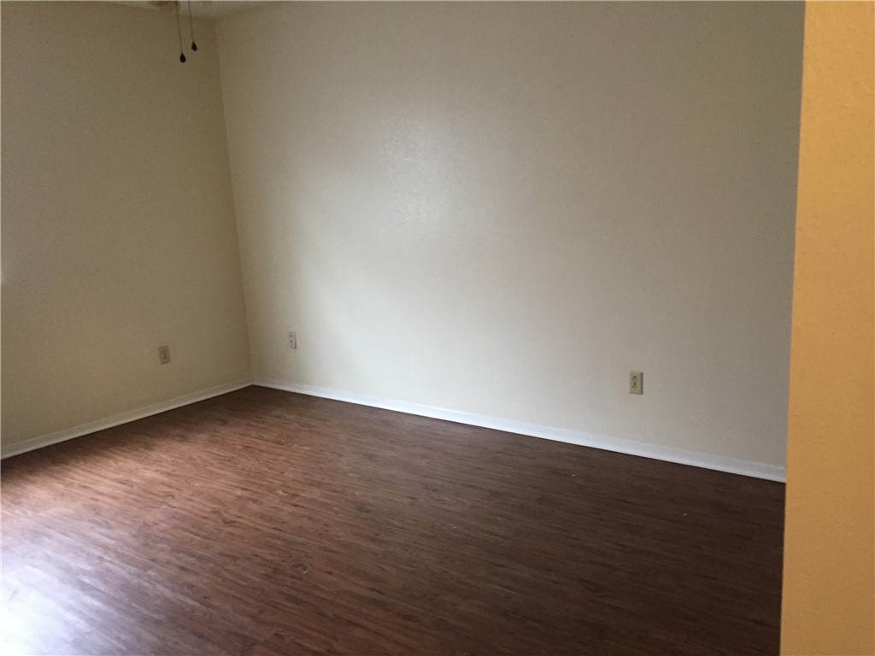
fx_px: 733
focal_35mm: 29
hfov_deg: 61.7
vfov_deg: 48.2
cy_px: 328
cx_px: 438
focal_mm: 4.15
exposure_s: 1/17
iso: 250
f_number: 2.2
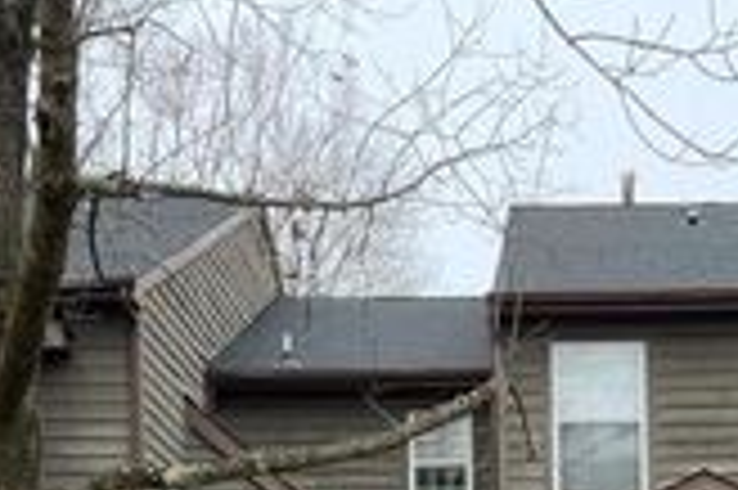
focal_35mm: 92
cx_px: 572
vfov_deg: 13.6
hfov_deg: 21.9
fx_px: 1884
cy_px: 820
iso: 16
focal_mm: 3
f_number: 1.8
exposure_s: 1/153
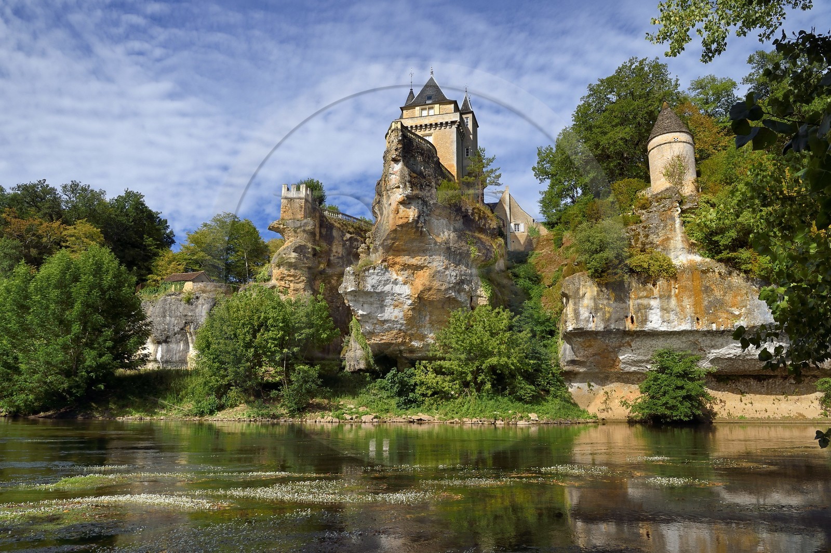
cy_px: 276
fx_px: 554
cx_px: 416
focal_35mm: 24
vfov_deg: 53.1
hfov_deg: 73.8
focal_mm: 24
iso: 200
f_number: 14
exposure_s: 1/250
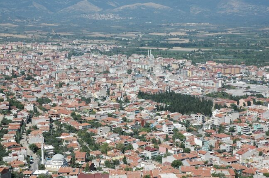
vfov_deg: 18.9
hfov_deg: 28.1
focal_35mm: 72
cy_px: 89
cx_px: 134
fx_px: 537
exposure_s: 1/400
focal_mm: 48
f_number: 10
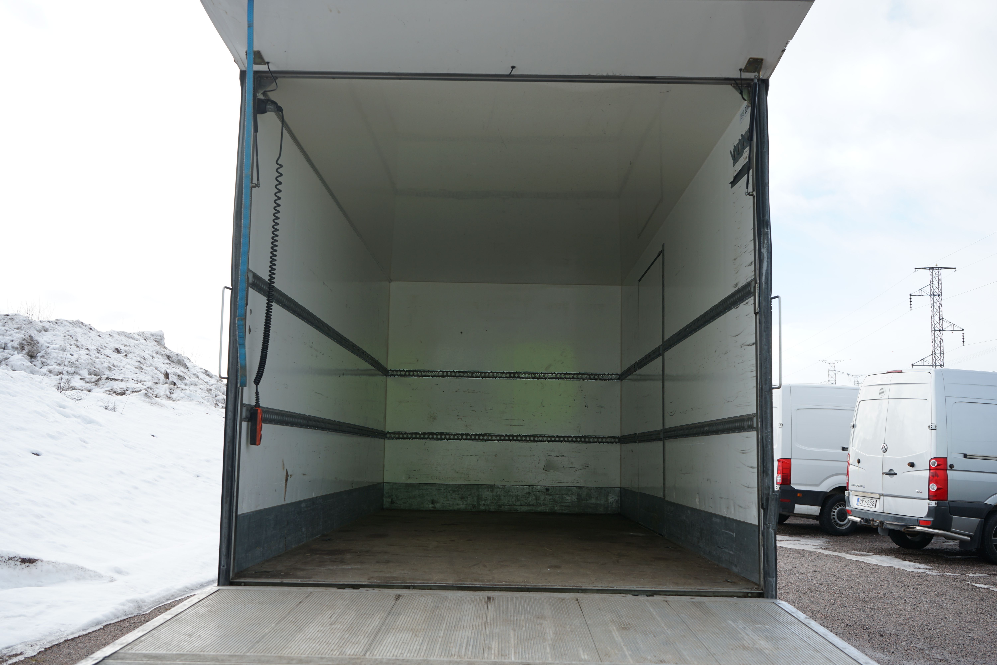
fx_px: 942
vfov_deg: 38.9
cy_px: 332
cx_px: 498
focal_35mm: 34
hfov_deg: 55.8
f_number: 8
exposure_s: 1/125
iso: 100
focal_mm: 34
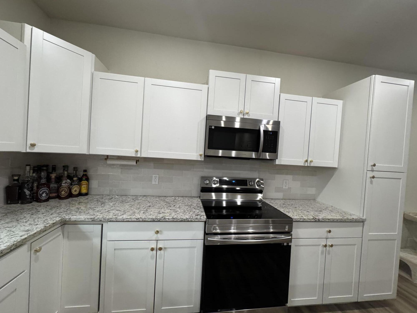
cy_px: 156
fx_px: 169
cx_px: 208
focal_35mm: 14
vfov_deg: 85.7
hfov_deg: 102.1
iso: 320
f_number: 2.2
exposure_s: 1/63
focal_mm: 2.22
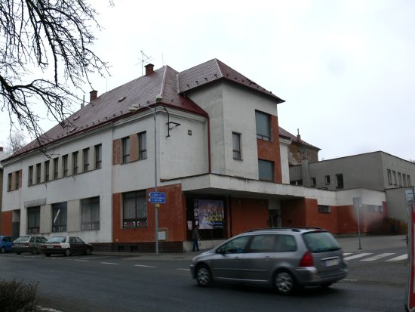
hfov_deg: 52.6
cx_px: 208
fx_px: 420
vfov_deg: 40.7
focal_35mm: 35
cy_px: 156
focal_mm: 7.4
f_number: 4
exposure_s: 1/125
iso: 80
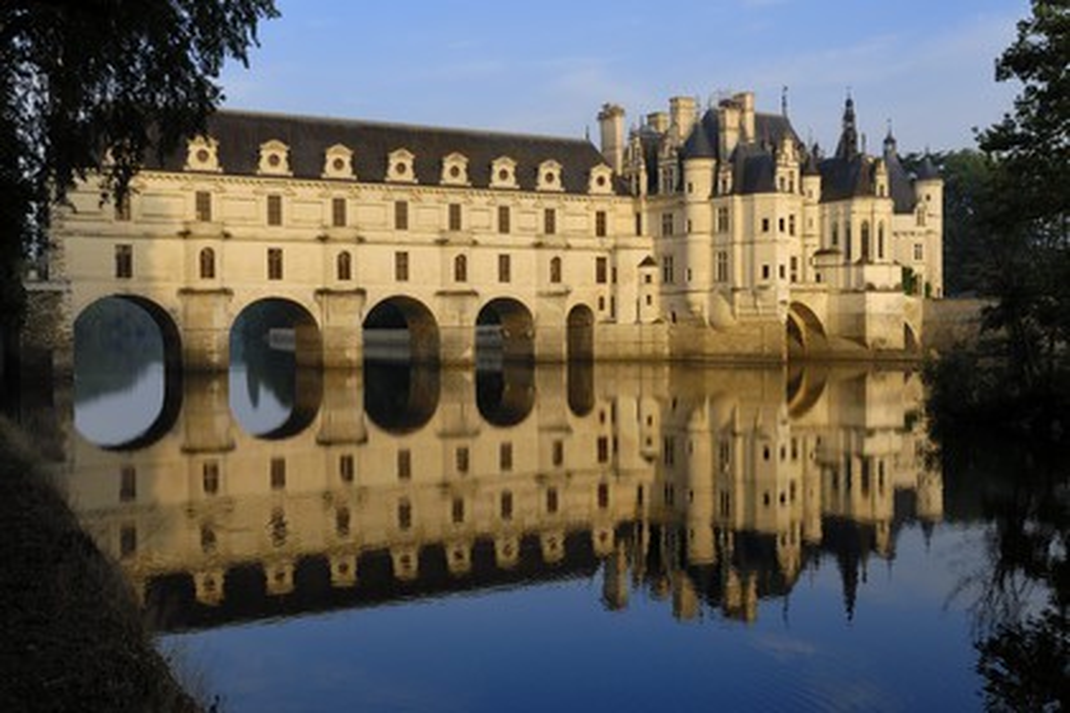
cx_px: 535
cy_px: 356
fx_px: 1114
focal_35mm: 38
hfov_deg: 51.3
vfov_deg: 35.5
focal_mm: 25
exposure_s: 1/125
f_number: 6
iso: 100
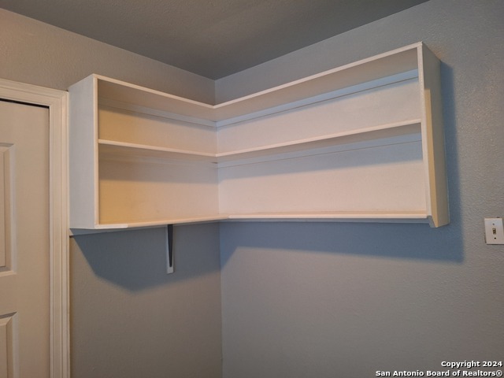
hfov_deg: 73.9
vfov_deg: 58.9
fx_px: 335
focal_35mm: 23
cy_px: 189
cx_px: 252
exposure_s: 1/30
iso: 320
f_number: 1.8
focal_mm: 5.54
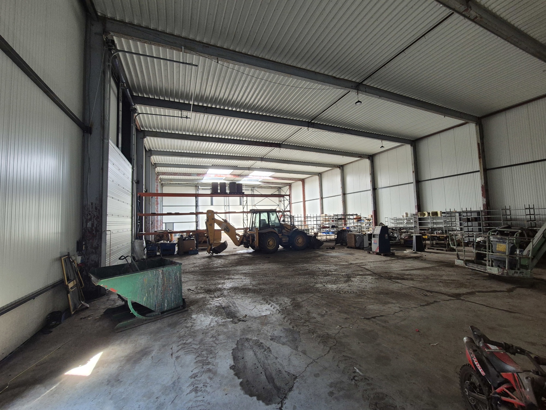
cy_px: 205
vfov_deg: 89.9
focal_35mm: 13
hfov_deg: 106.2
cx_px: 273
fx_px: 205
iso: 400
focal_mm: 2.2
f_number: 2.2
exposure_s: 1/50
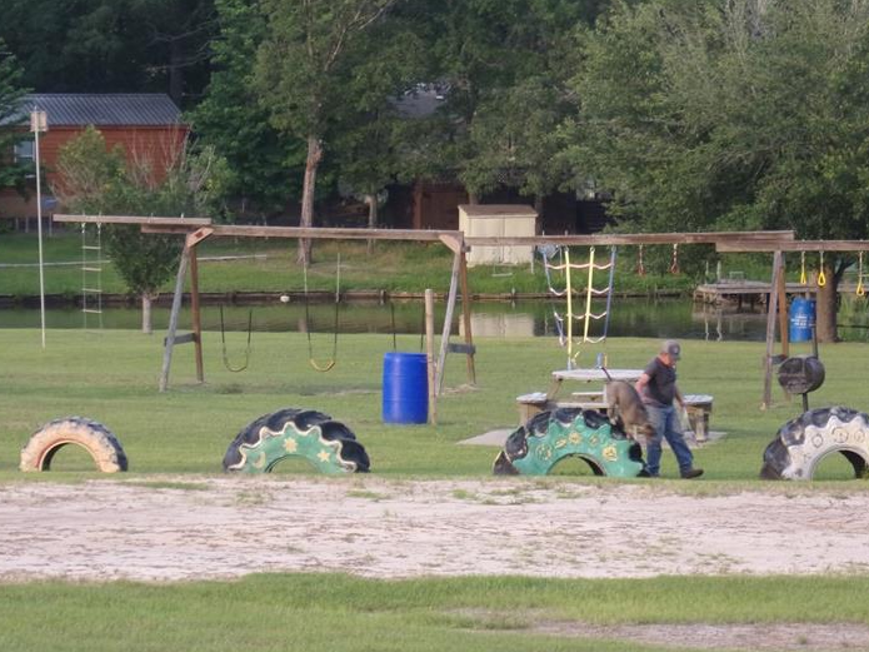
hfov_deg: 12.0
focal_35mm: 165
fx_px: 4141
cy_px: 393
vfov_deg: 9.0
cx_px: 366
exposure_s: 1/50
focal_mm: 20.1
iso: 80
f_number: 5.3
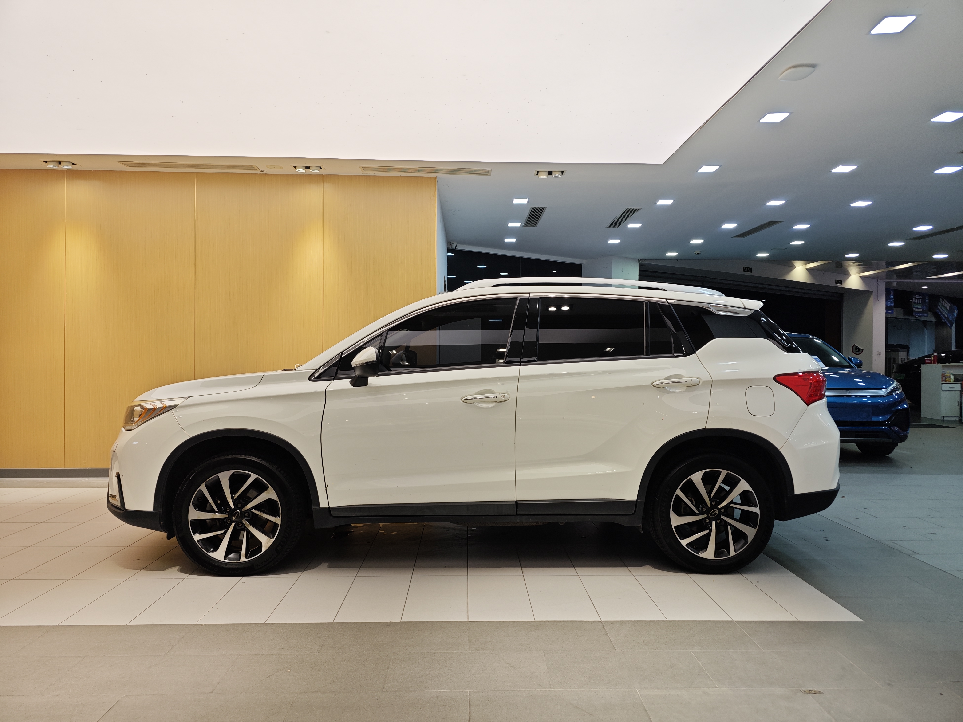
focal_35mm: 23
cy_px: 361
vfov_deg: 58.9
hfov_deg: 73.9
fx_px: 640
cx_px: 482
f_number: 1.9
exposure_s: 1/100
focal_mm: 8.7
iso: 64
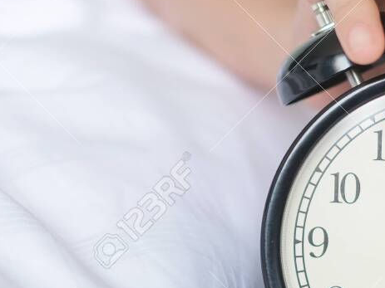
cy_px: 181
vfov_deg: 10.4
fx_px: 1590
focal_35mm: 143
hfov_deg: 13.7
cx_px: 298
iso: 200
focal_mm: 35
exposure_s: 1/170
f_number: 2.2
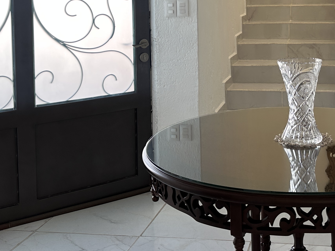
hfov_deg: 33.3
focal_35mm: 57
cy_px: 4
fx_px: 552
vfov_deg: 24.6
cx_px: 242
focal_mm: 6.86
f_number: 1.78
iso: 64
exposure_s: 1/149
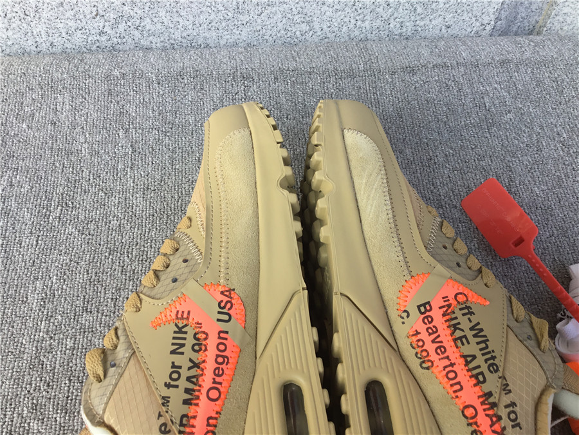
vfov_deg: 45.4
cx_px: 290
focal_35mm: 31
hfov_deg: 58.4
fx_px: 519
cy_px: 218
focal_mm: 3.3
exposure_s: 1/186
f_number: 2.4
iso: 25
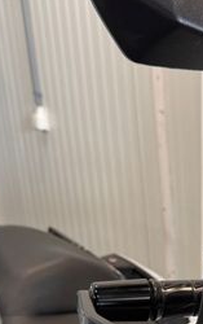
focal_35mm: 65
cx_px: 231
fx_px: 573
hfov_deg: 19.1
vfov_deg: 29.8
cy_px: 307
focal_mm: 6.76
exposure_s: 1/50
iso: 160
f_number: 1.78
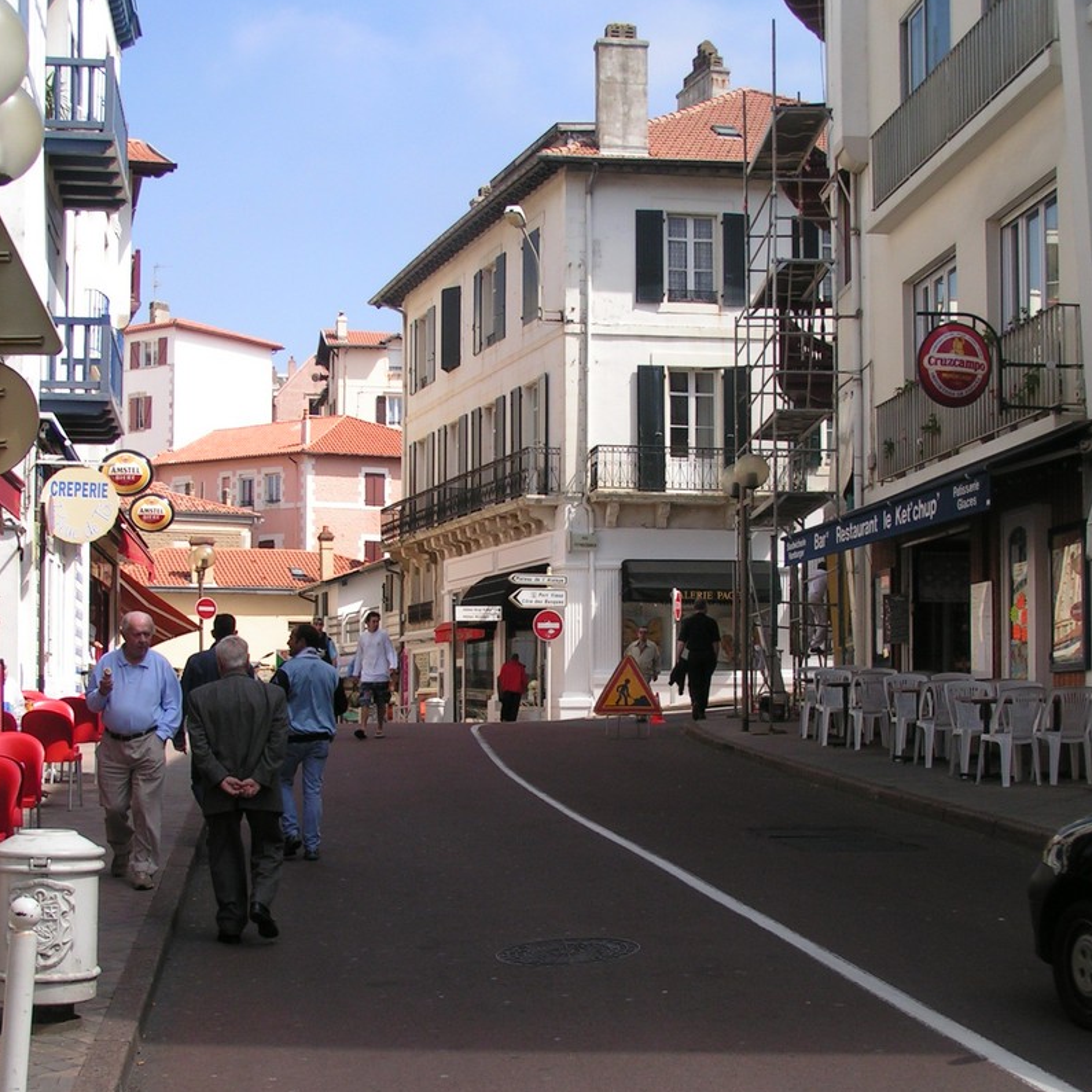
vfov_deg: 33.4
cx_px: 547
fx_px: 1820
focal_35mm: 51
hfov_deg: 33.4
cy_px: 611
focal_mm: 6.6
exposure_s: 1/200
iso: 50
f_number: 5.6
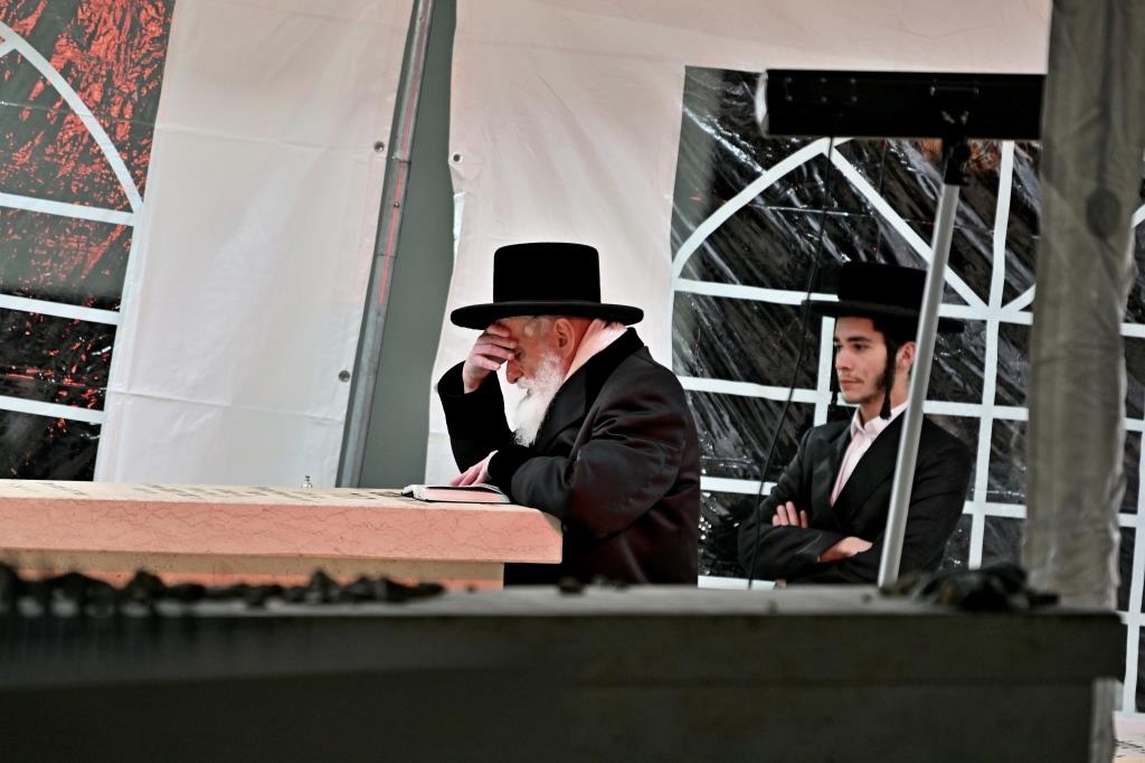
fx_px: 9538
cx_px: 572
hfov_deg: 6.9
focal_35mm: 300
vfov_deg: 4.6
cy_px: 382
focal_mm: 200
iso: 400
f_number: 2.8
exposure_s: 1/125
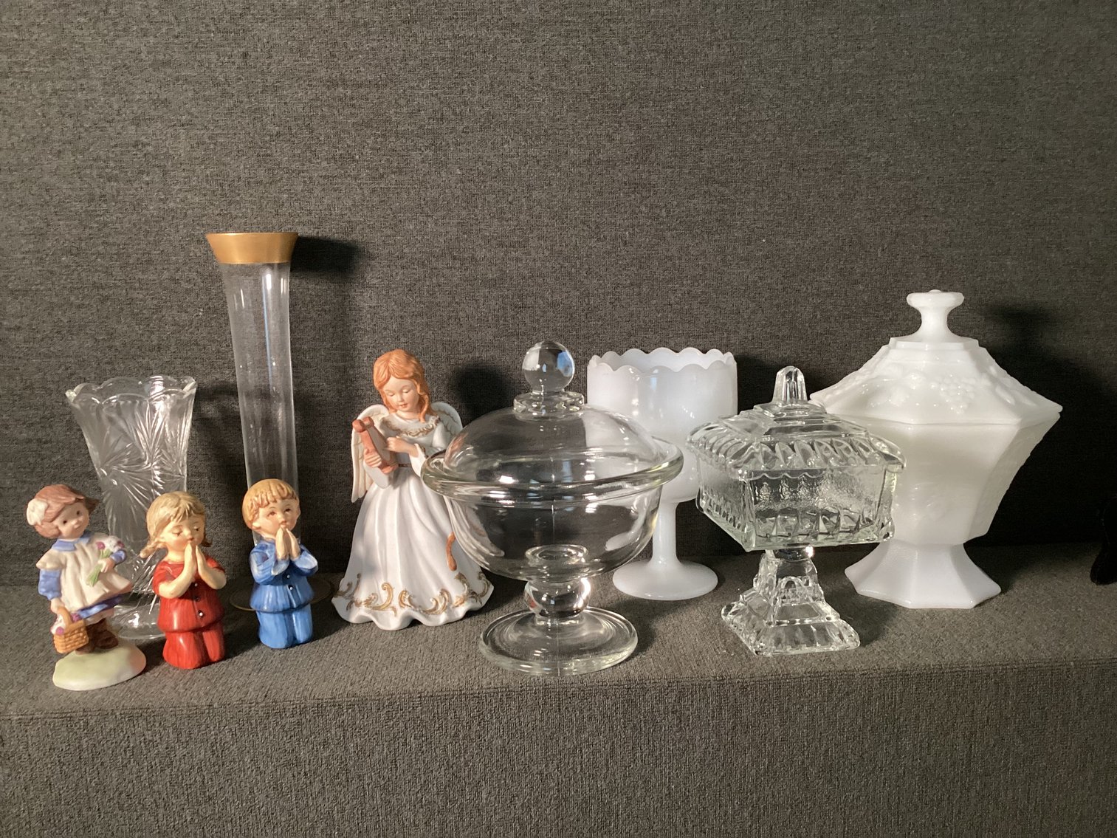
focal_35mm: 31
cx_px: 558
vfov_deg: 45.4
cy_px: 419
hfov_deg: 58.3
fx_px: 1000
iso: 250
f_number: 2.4
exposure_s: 1/60
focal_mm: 3.3
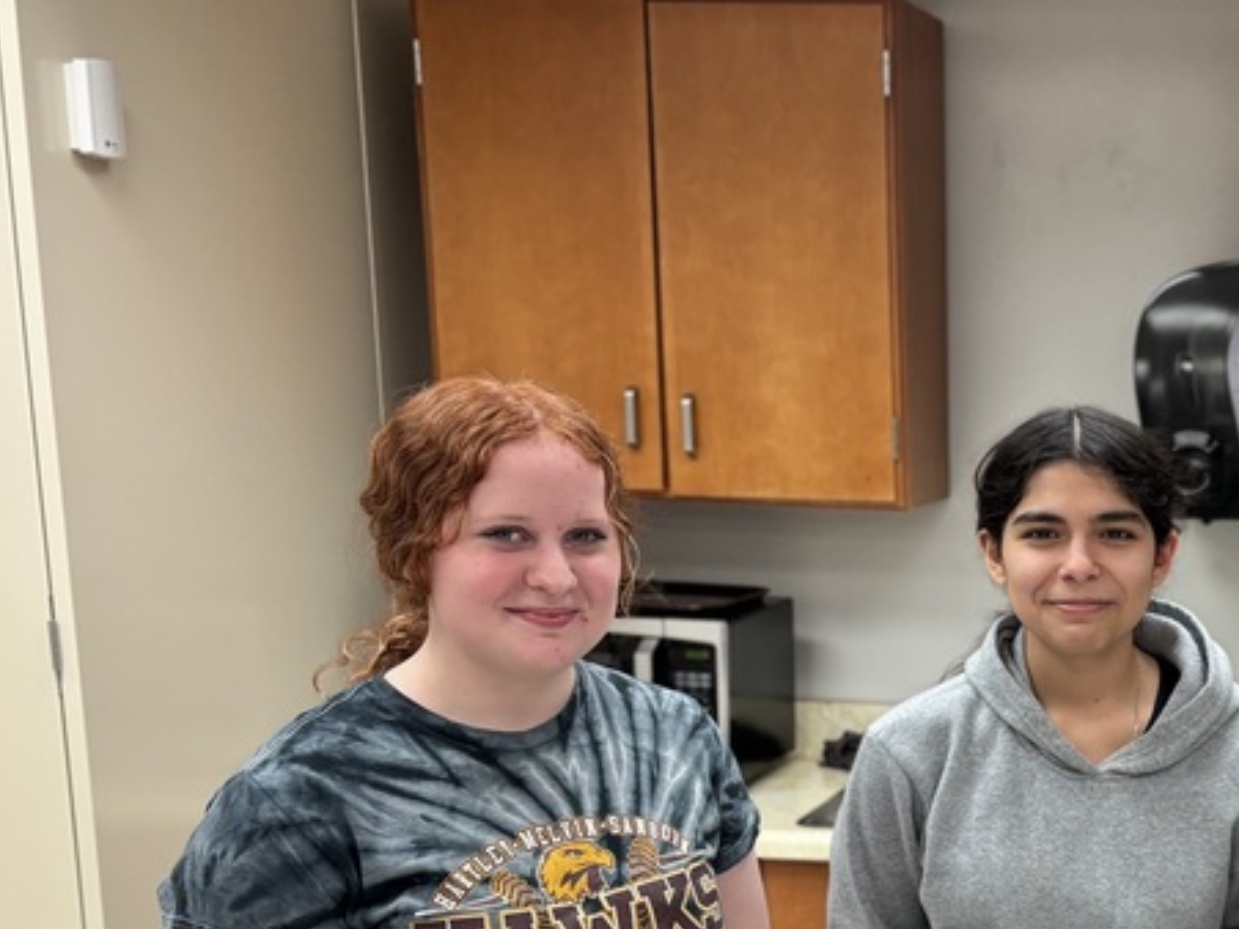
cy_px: 827
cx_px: 1250
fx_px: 2111
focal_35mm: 59
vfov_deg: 24.1
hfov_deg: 30.3
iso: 100
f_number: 1.6
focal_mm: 5.96
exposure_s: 1/120
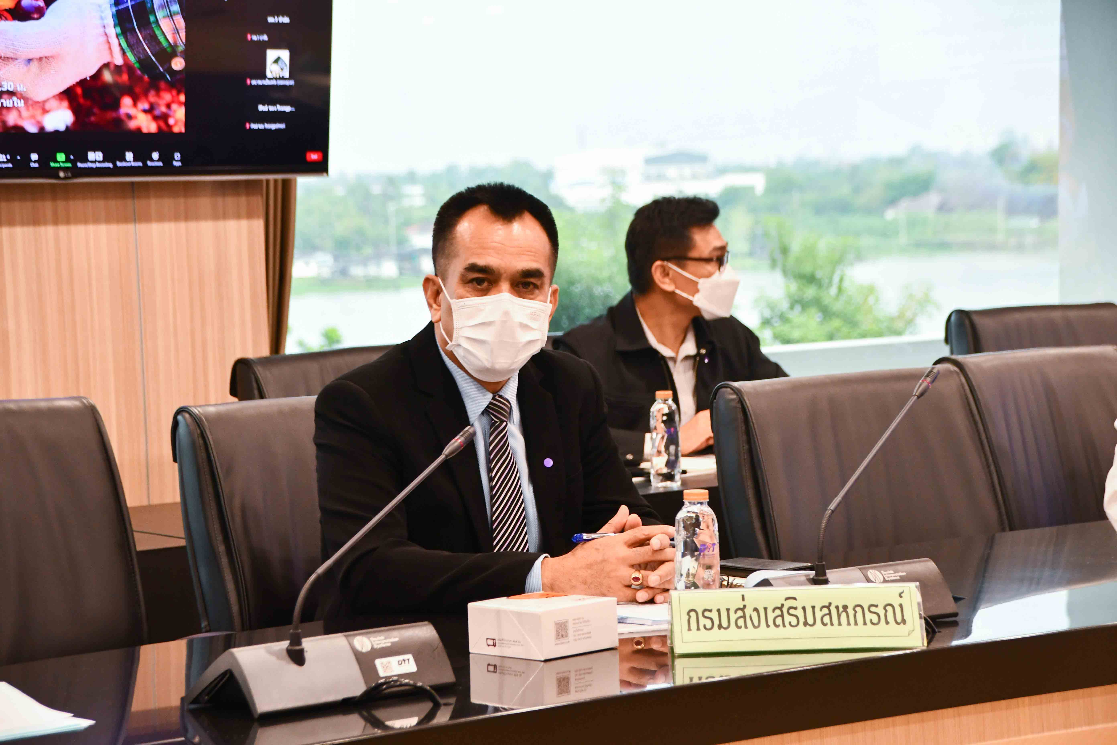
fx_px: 3475
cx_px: 558
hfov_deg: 18.3
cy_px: 372
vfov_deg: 12.2
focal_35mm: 112
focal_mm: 75
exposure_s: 1/60
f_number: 5.3
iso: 1250
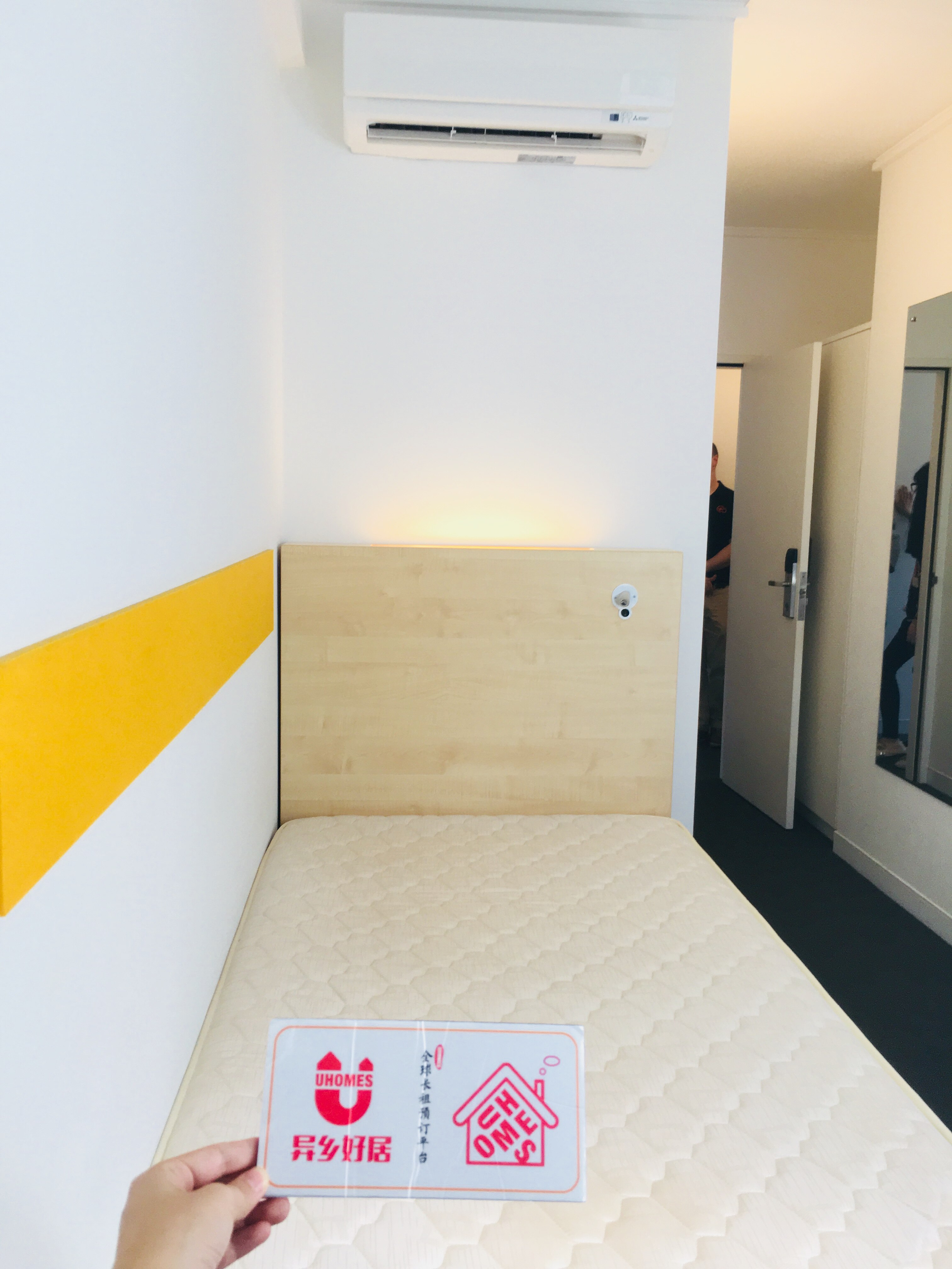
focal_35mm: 29
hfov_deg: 48.2
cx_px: 476
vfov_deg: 61.7
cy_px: 634
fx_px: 1063
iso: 40
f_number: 2.2
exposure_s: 1/100
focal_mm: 4.15
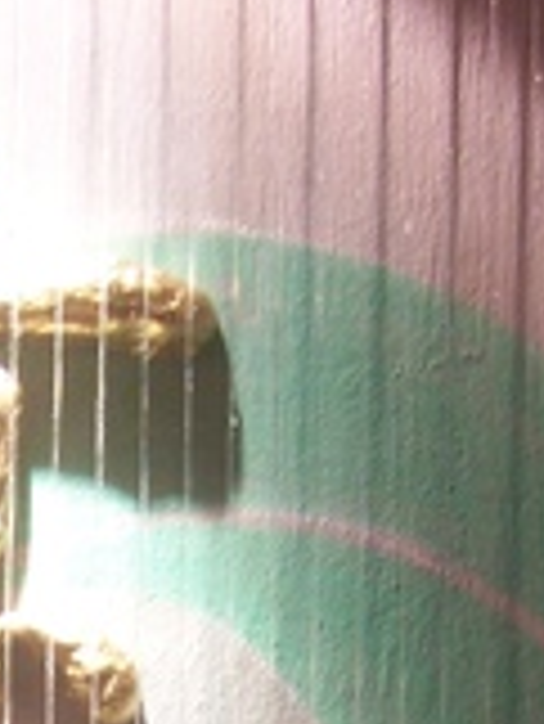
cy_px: 1169
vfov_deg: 13.6
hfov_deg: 10.9
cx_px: -130
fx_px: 2804
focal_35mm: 134
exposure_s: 1/8
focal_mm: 6.2
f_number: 2.8
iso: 160
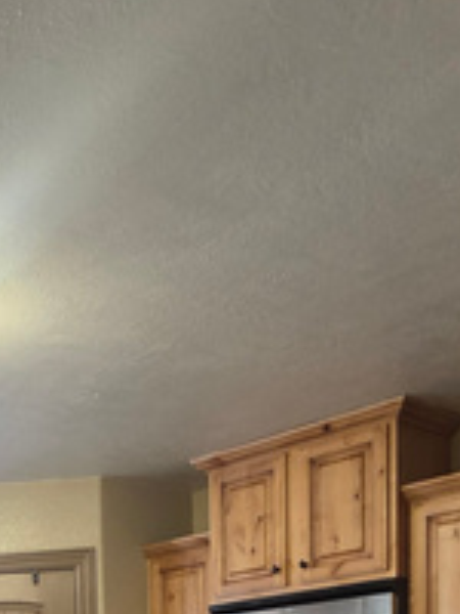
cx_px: -49
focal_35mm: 50
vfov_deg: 29.9
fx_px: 886
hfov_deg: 26.7
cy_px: 814
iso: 400
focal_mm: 2.2
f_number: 1.9
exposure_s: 1/60
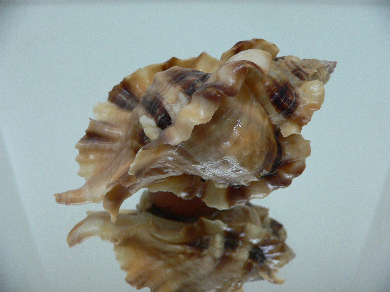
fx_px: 394
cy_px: 146
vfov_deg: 40.7
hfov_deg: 52.6
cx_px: 195
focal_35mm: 35
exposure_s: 1/50
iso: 200
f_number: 2.8
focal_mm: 4.6
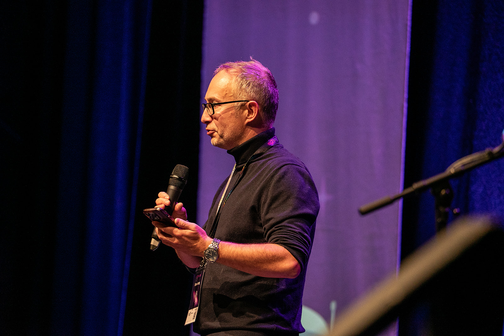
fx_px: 4146
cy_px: 168
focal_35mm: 296
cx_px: 252
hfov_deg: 7.0
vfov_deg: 4.7
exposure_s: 1/125
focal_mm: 296
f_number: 5.6
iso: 3200
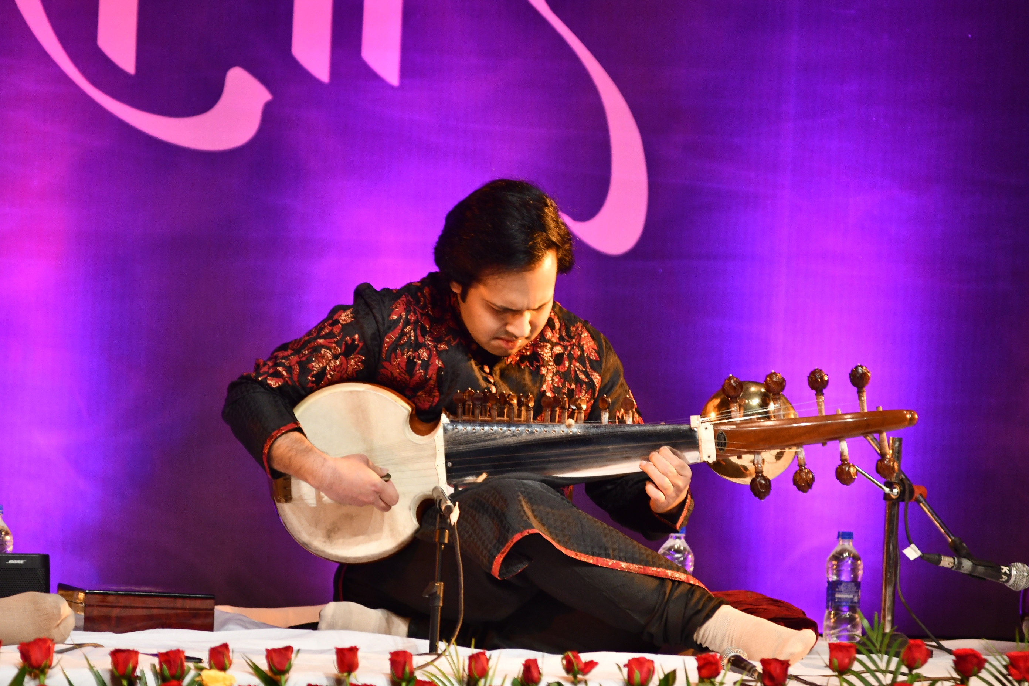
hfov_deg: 6.9
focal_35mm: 300
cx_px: 514
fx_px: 8574
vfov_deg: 4.6
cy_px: 343
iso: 1000
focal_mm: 200
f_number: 2.8
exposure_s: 1/125
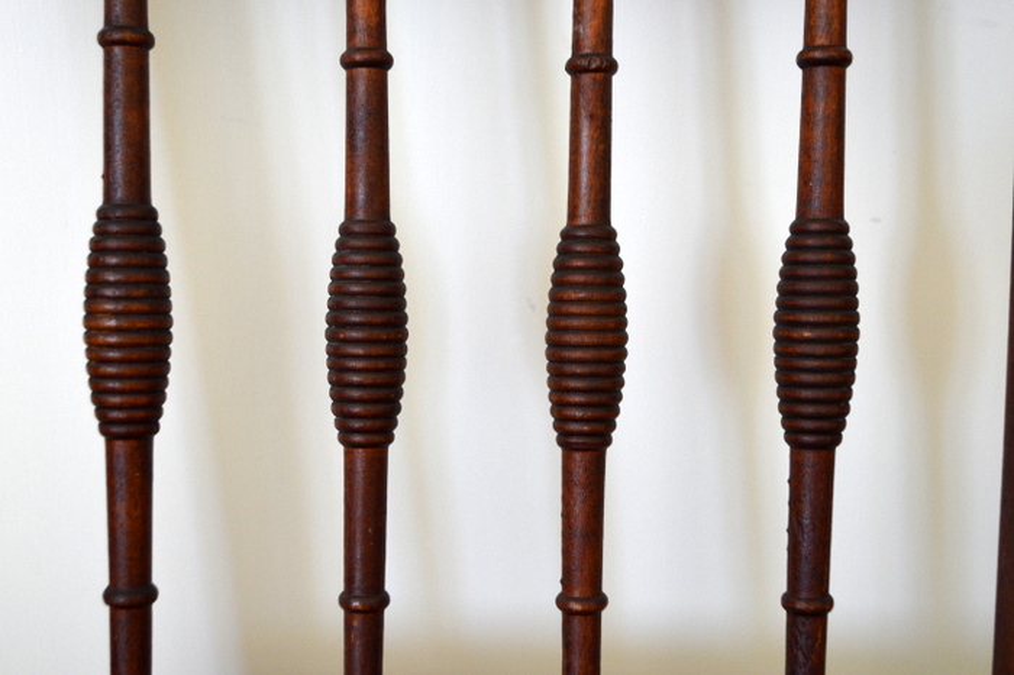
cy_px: 338
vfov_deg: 29.8
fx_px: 1267
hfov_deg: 43.6
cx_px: 507
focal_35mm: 45
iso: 400
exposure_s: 1/25
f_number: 4.5
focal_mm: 30
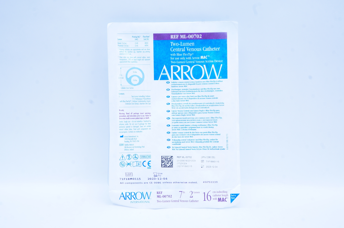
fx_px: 358
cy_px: 114
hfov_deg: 51.3
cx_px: 172
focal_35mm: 38
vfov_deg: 35.4
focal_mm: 25
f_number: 14
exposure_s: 1/10
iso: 400
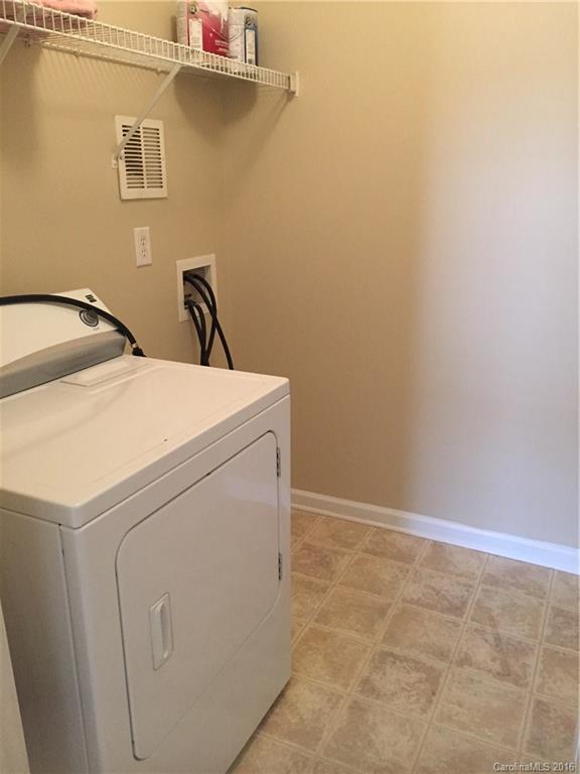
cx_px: 290
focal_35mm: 29
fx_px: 648
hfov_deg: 48.2
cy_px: 387
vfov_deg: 61.7
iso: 200
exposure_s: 1/30
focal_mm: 4.15
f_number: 2.2
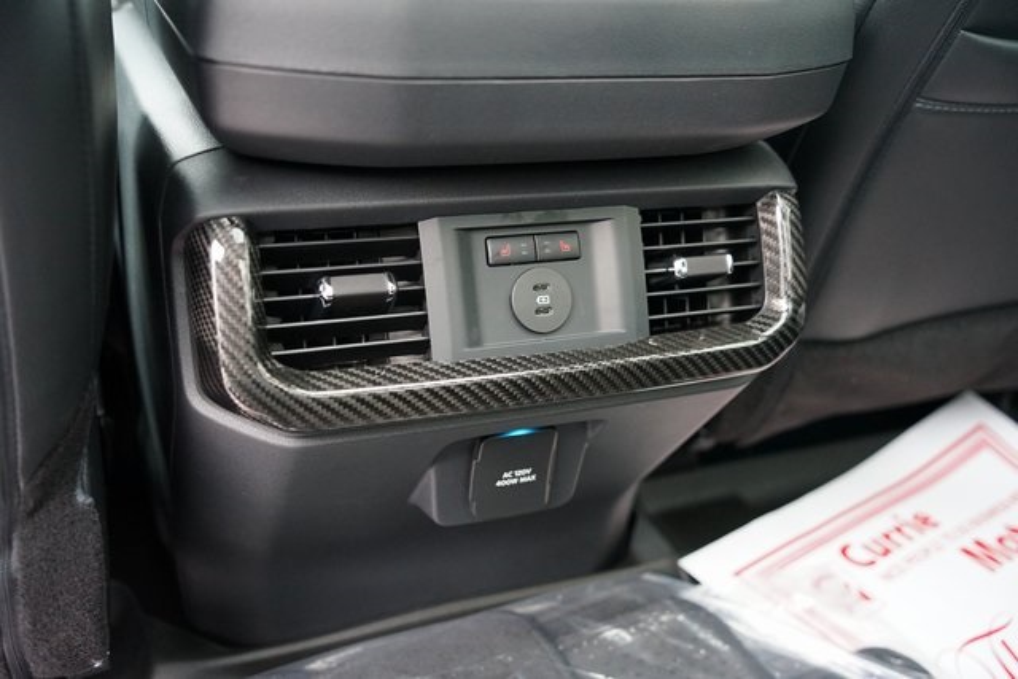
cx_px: 509
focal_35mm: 36
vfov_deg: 36.9
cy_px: 340
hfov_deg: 53.1
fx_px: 1018
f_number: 3.2
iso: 3200
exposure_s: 1/160
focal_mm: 36
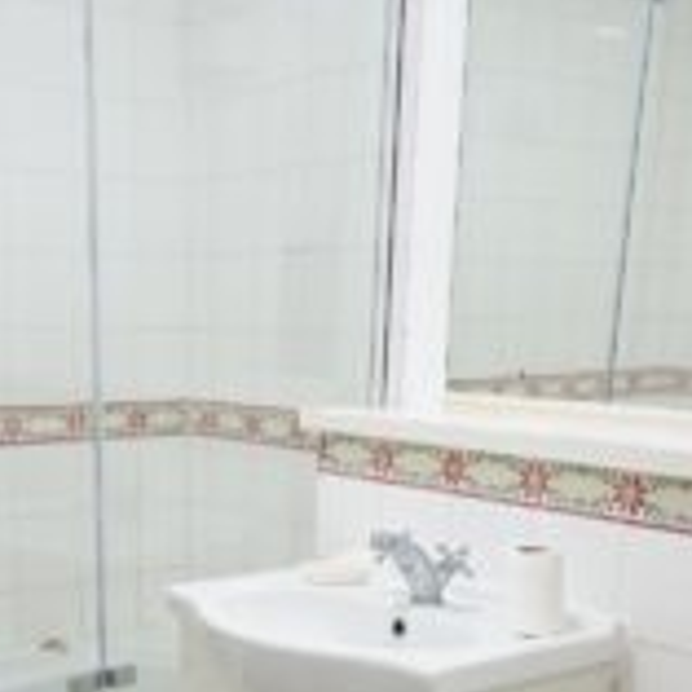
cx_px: 190
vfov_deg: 30.8
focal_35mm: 52
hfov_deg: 32.3
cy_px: 661
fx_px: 1176
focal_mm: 16
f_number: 5
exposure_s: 1/80
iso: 500
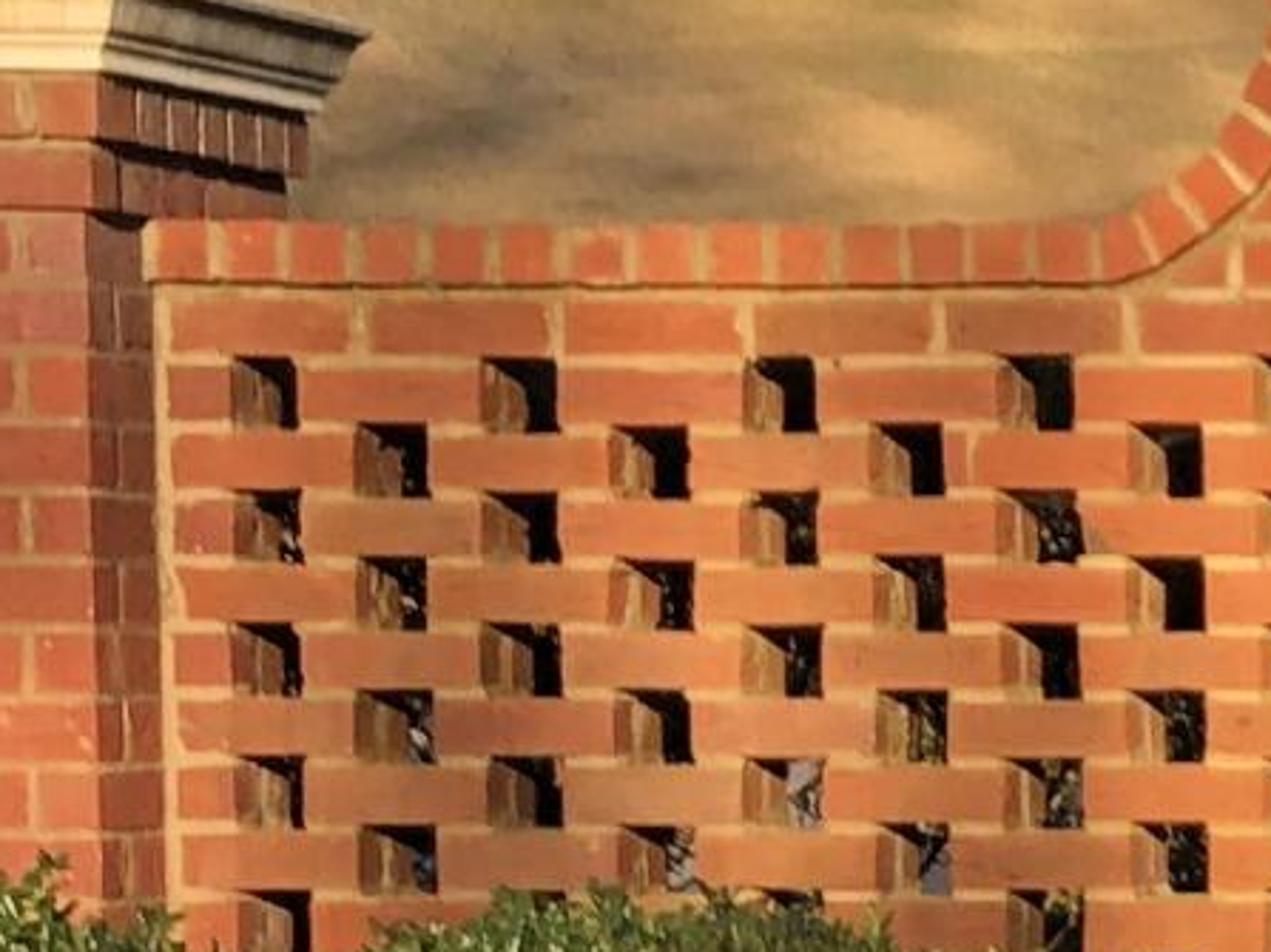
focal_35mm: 188
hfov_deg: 9.1
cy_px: 1182
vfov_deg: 7.8
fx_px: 6901
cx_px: 3344
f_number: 1.8
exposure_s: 1/296
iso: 20
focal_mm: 3.99
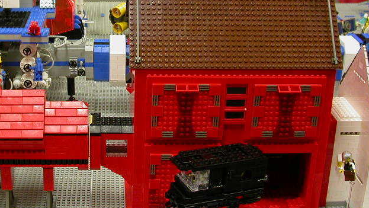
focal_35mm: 68
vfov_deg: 17.7
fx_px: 666
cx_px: 89
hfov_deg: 30.4
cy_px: 55
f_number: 2.6
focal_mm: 7.85
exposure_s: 1/19.4
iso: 100
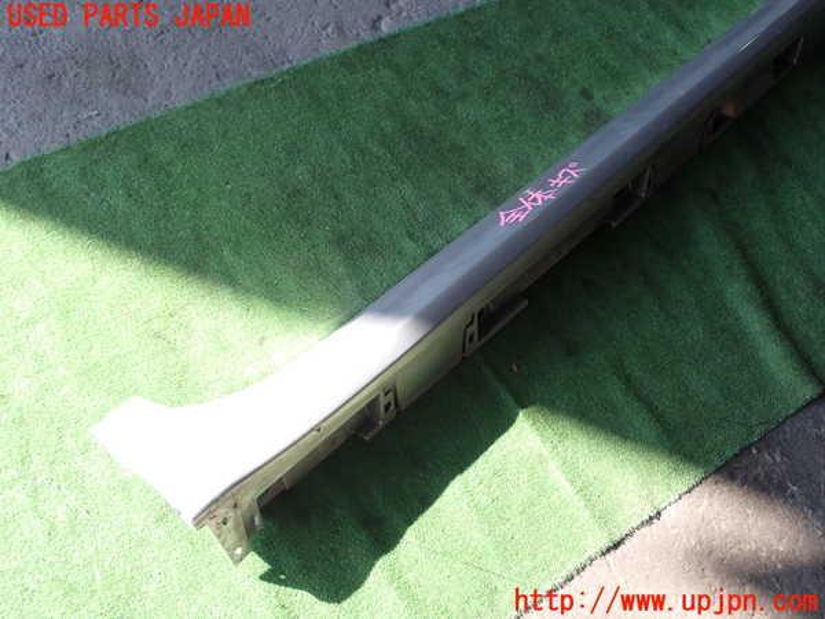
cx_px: 412
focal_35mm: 38
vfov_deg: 37.7
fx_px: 906
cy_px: 310
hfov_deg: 49.0
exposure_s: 1/80
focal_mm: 6.83
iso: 100
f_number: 3.5
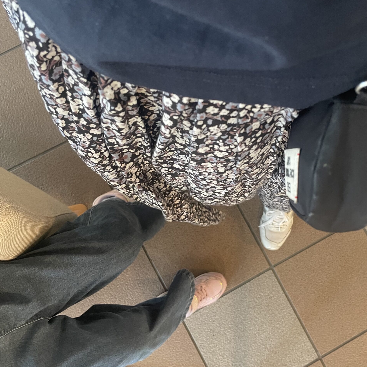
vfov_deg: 52.5
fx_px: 372
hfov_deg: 52.4
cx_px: 209
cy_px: 184
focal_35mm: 31
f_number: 1.6
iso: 500
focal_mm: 4.2
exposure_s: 1/50
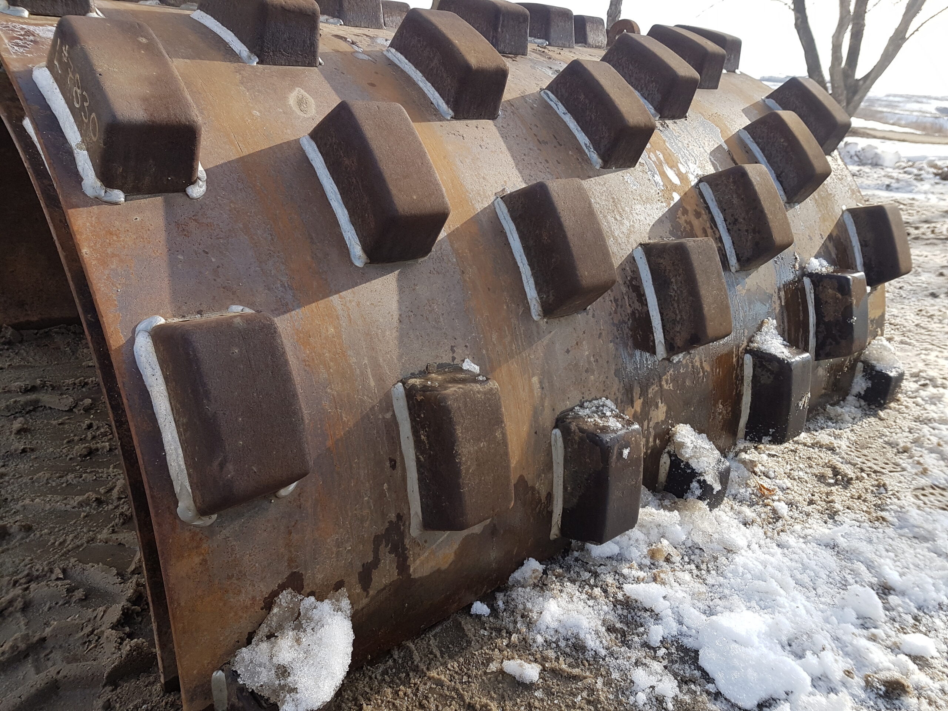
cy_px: 356
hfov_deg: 67.3
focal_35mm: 26
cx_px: 474
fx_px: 712
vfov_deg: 53.1
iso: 40
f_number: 1.7
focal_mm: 4.2
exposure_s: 1/900
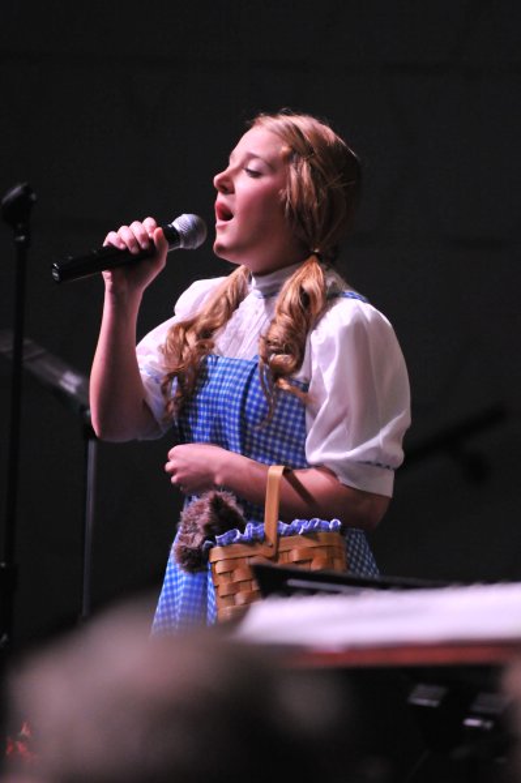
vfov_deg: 6.9
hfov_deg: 4.6
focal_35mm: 300
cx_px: 260
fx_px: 6523
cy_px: 392
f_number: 2.8
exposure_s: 1/250
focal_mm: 200
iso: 1600
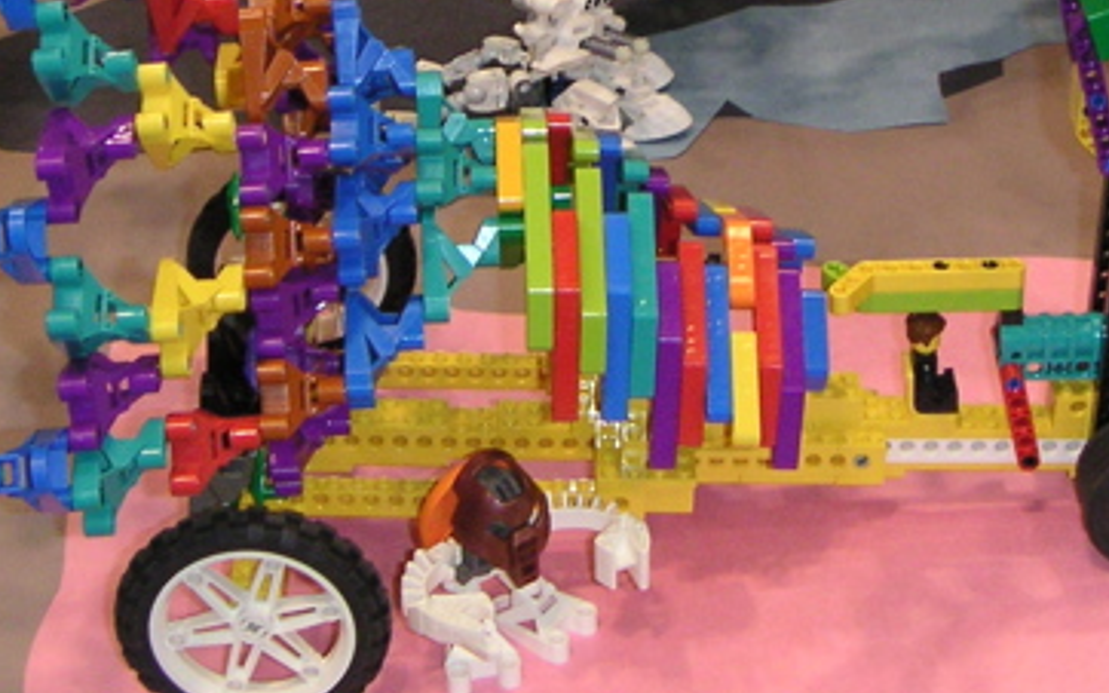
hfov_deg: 23.3
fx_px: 2689
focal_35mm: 89
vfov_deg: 14.5
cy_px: 40
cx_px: 576
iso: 160
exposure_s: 1/45
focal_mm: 6
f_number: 2.8
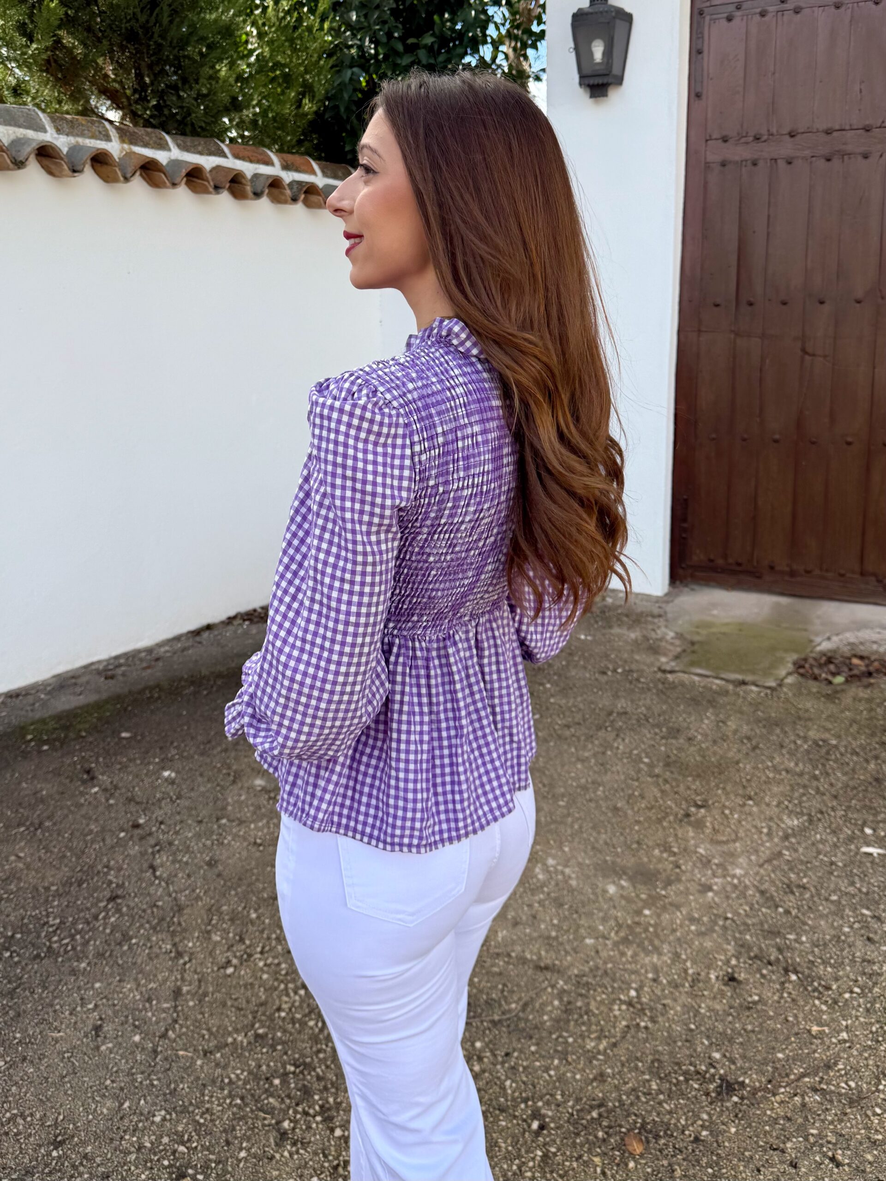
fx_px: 819
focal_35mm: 24
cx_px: 443
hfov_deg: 56.8
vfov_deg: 71.6
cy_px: 590
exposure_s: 1/1018
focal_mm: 6.76
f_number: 1.78
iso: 80
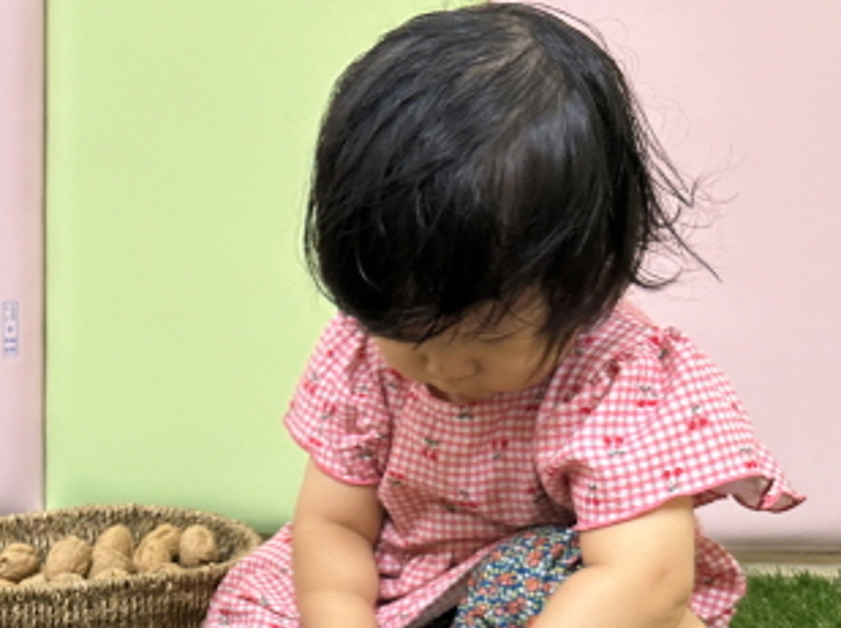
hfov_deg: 31.2
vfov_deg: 25.4
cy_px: 546
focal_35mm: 56
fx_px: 1359
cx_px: -44
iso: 160
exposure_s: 1/60
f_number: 1.78
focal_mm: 6.86
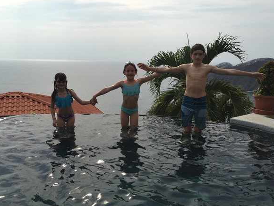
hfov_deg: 56.8
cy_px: 96
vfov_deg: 44.1
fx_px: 253
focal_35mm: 32
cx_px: 134
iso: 32
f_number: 2.2
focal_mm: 4.15
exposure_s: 1/3968
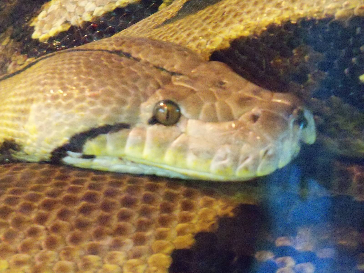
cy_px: 136
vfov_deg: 14.0
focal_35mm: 106
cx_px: 182
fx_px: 1115
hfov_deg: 18.5
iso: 1600
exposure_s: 1/13
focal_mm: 18.8
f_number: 4.2
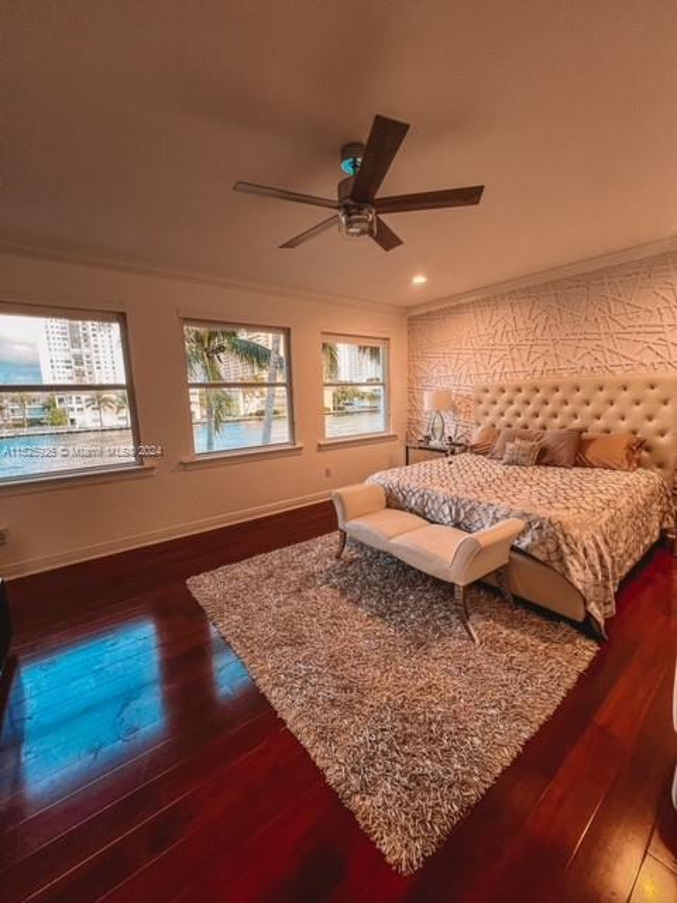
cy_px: 452
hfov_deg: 89.9
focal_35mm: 13
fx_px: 339
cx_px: 338
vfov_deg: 106.2
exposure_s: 1/60
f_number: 1.8
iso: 200
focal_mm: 1.57
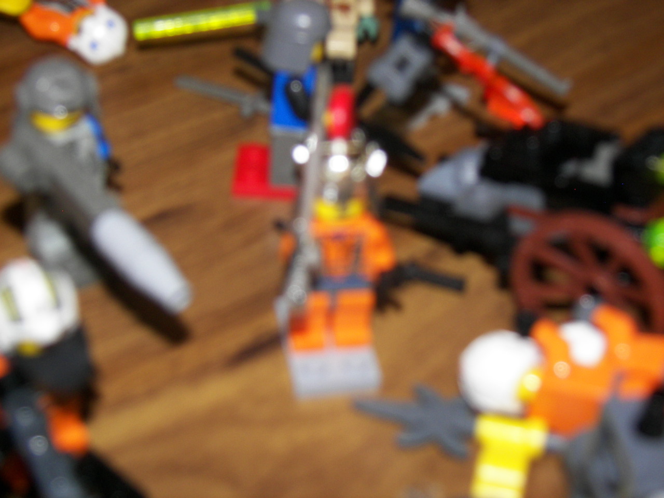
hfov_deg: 27.4
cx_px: 332
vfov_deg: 20.7
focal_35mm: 71
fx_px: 1362
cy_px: 249
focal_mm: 11.7
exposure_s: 1/40
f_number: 2.8
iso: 100
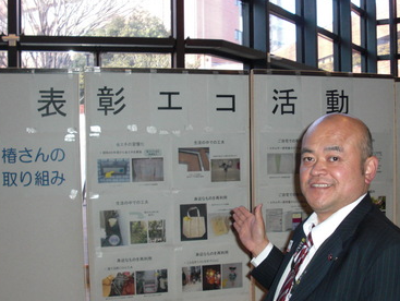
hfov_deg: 38.7
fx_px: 567
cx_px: 239
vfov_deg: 29.7
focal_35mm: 49
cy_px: 174
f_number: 2.8
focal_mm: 6.3
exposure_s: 1/60
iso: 200
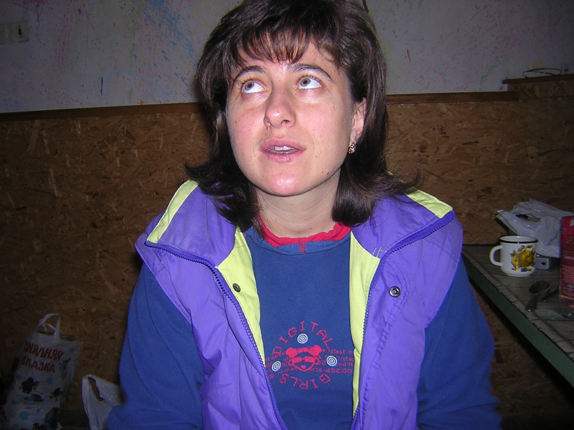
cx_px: 287
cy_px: 215
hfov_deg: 51.4
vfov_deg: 39.7
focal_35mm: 36
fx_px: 597
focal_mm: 4.7
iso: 100
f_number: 2.6
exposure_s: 1/60.1
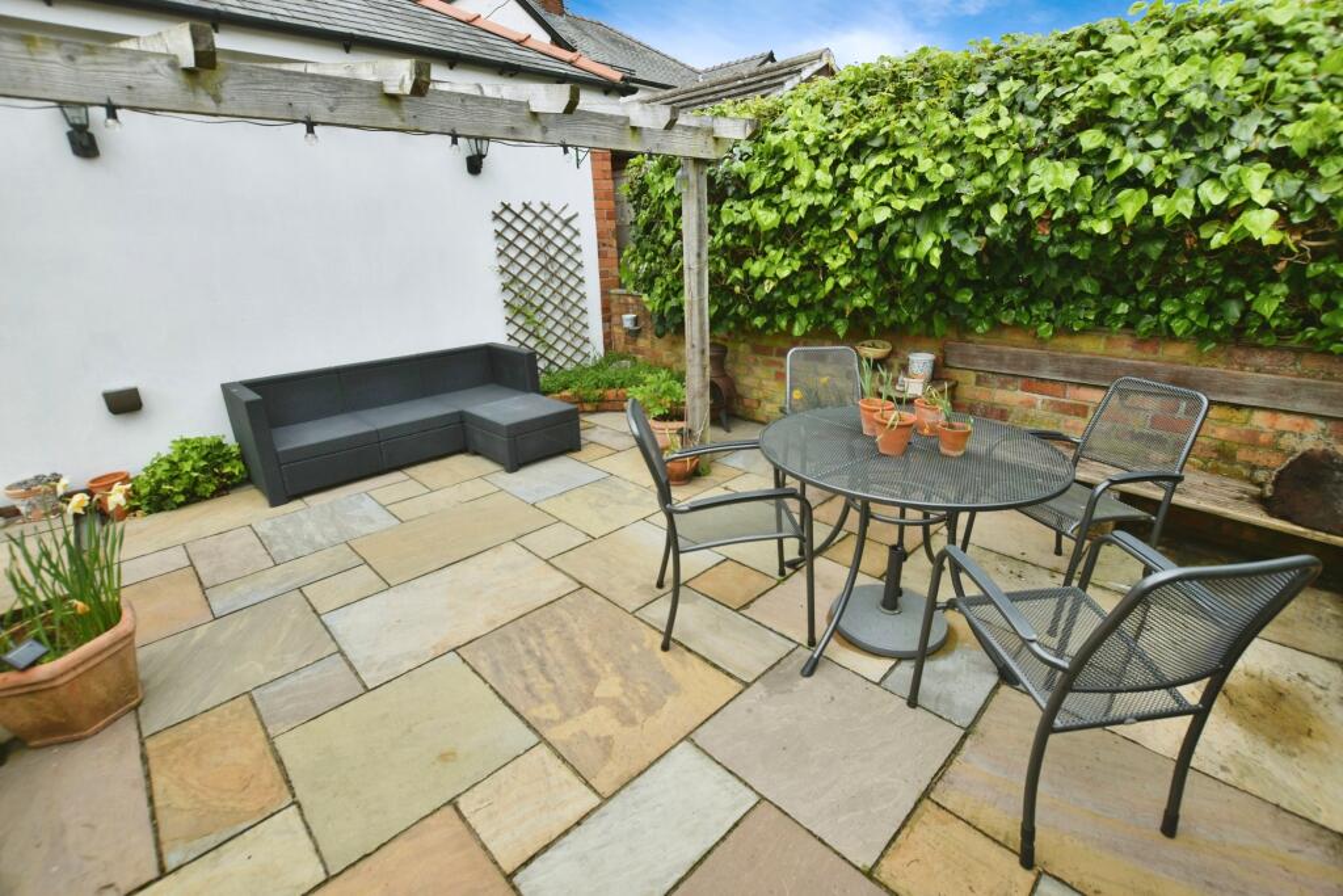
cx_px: 672
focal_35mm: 15
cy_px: 448
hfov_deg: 100.4
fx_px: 560
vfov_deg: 77.3
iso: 100
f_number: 6.3
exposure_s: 1/160
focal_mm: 10
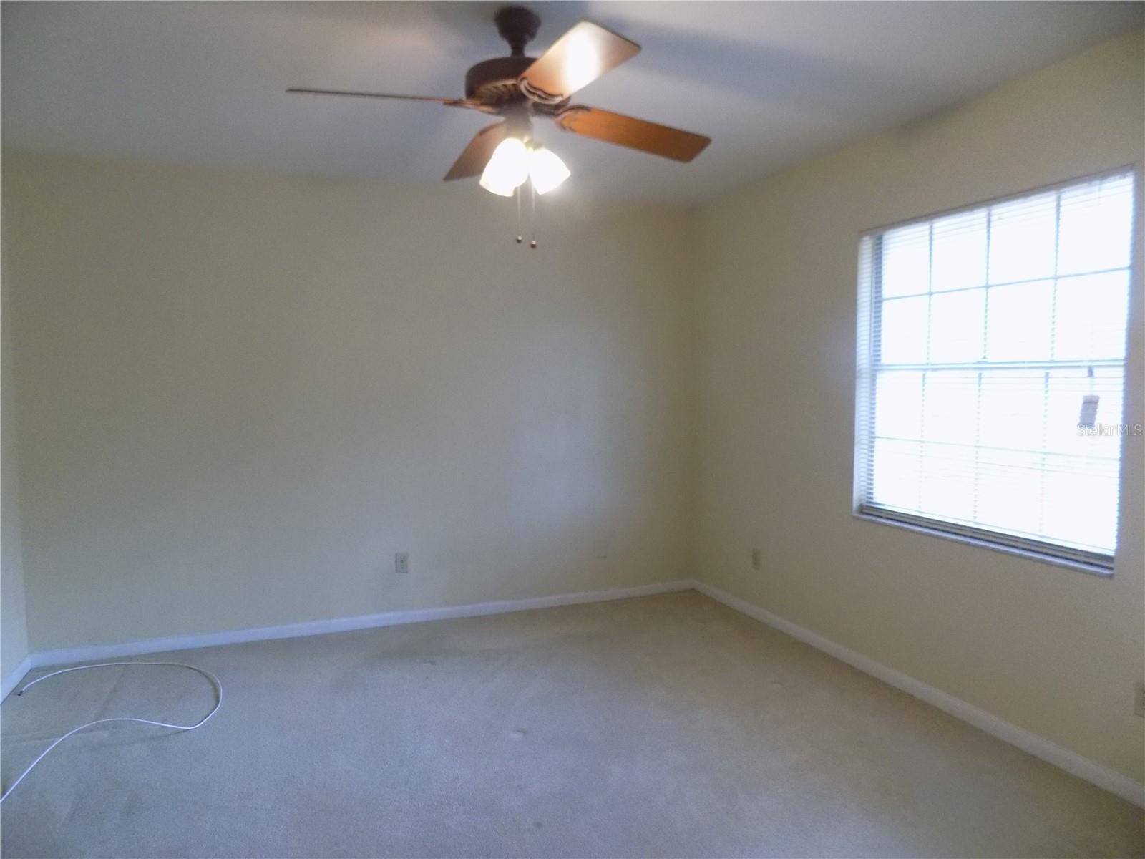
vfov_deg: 58.9
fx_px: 761
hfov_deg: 73.9
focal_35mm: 23
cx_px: 572
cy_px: 430
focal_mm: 4
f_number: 3.1
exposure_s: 1/30
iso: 400
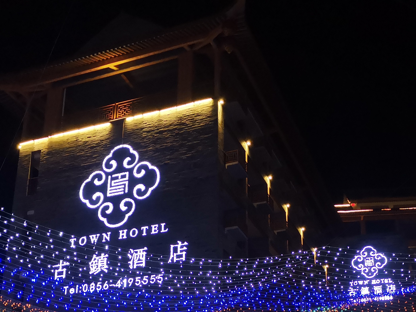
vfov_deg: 27.5
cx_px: 222
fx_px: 613
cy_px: 281
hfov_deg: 37.5
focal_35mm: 51
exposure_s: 1/50
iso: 200
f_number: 1.8
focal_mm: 4.75
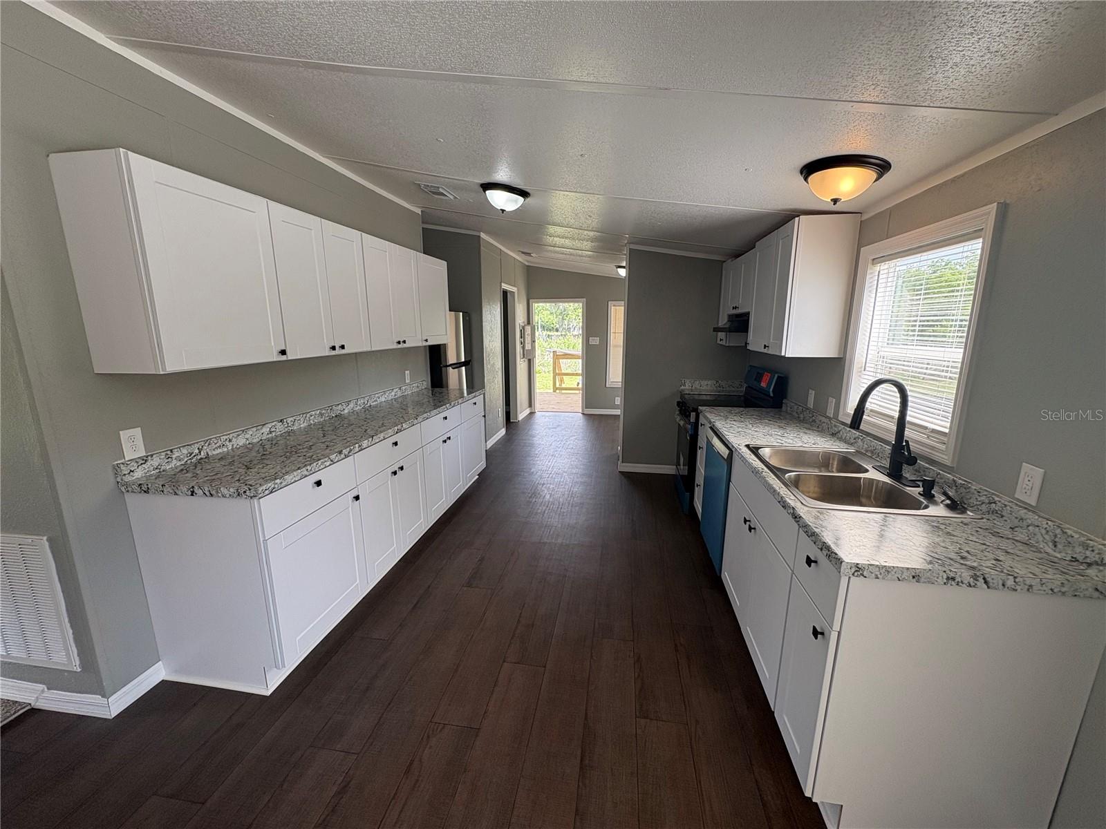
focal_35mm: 14
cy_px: 414
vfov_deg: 85.7
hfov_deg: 102.1
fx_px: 447
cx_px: 553
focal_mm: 2.22
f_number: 2.2
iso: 64
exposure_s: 1/135
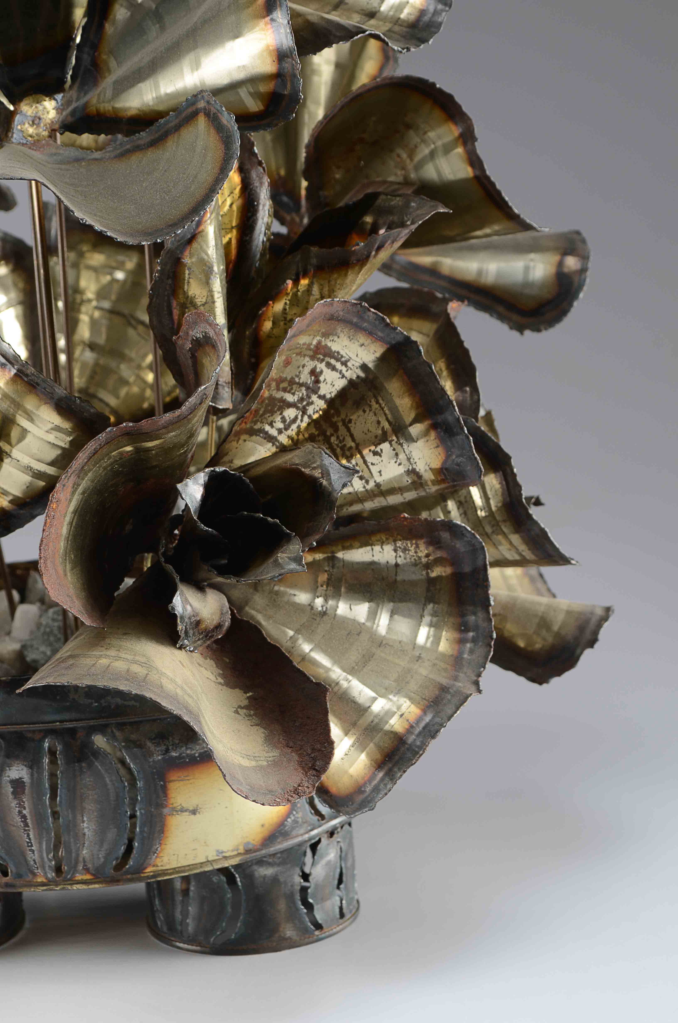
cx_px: 339
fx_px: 2213
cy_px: 512
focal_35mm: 78
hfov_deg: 17.4
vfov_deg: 26.0
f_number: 10
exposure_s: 1/80
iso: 100
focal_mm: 52
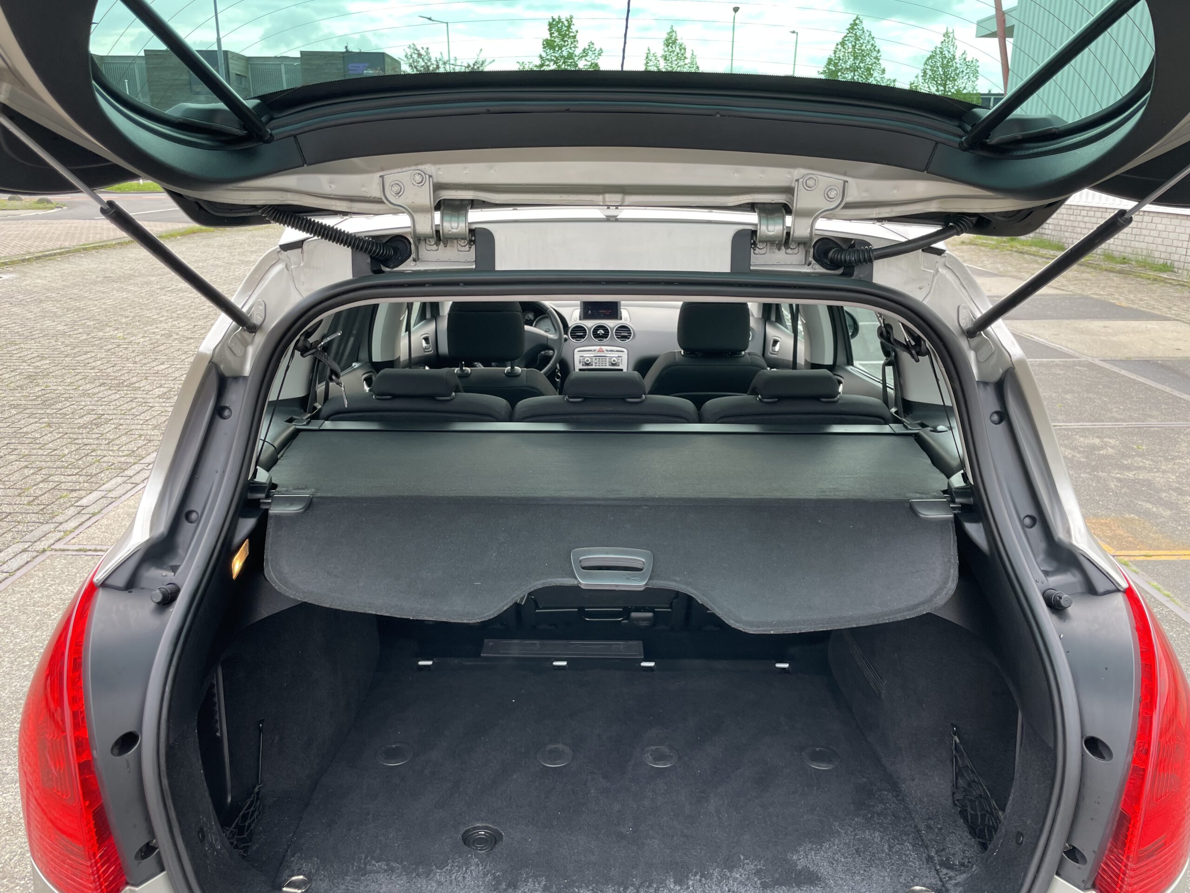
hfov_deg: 67.3
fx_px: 894
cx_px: 595
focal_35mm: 26
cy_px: 446
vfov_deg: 53.1
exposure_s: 1/193
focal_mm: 4.2
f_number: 1.6
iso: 32
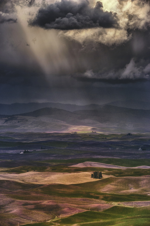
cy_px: 113
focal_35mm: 244
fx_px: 1524
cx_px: 75
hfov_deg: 5.6
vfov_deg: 8.4
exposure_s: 1/160
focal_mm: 244
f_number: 11
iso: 100
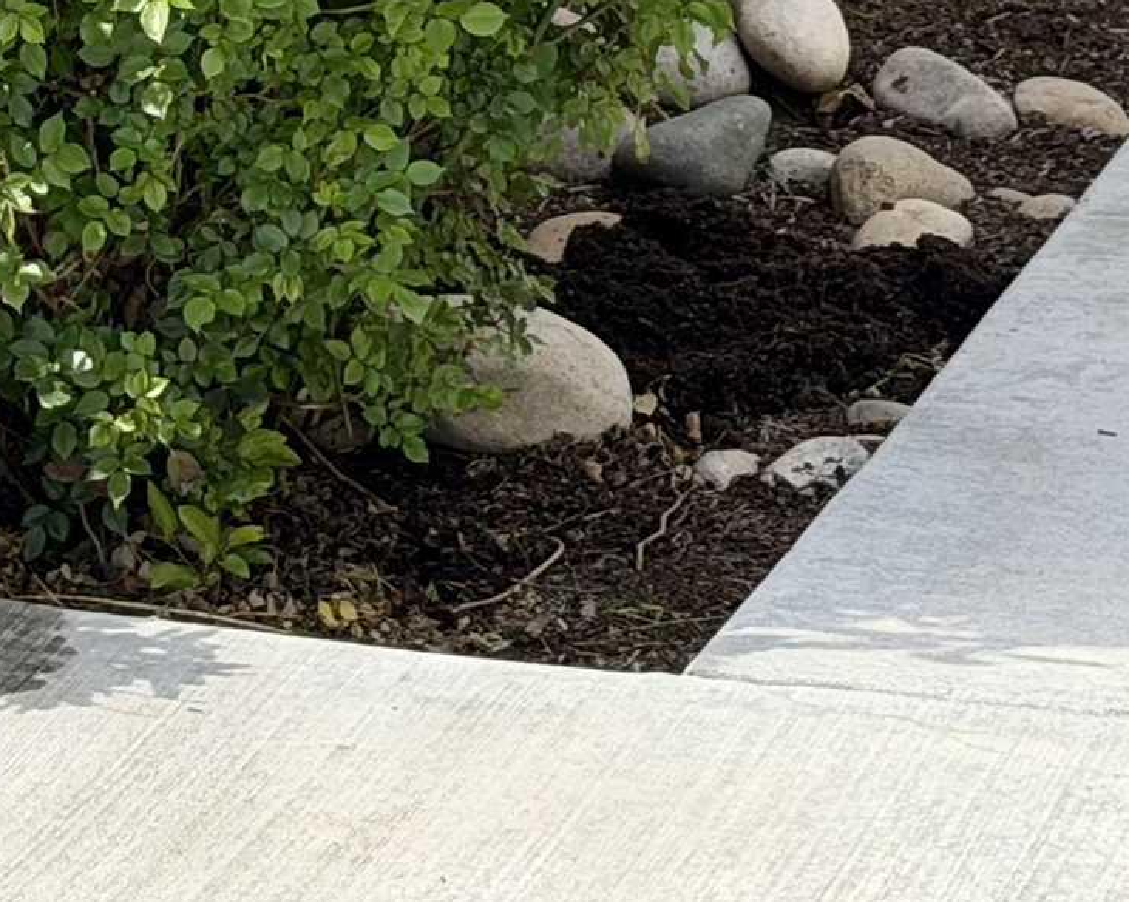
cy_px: -621
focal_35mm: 197
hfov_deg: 9.8
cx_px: 230
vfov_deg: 7.6
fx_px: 6579
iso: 100
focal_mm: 6.76
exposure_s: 1/1608
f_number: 1.78
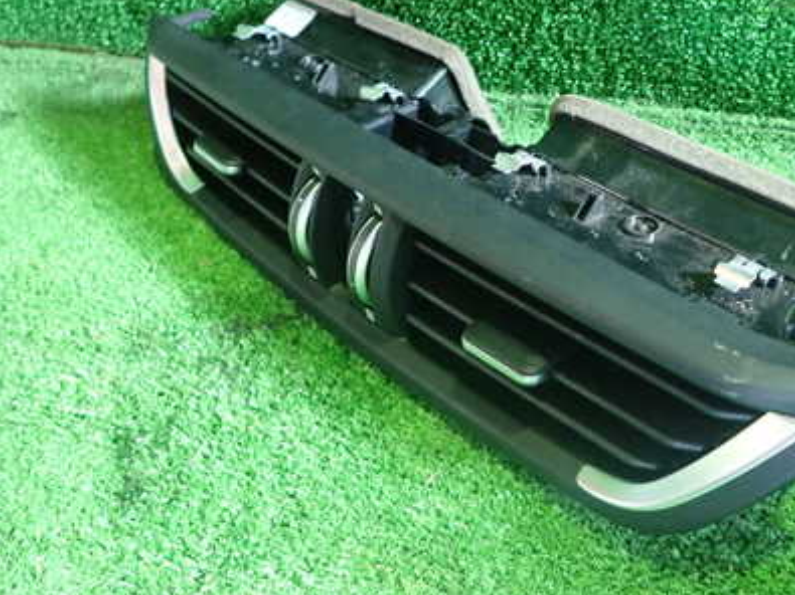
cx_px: 471
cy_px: 251
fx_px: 872
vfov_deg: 37.6
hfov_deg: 48.7
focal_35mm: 38
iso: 500
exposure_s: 1/30
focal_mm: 4.5
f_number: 2
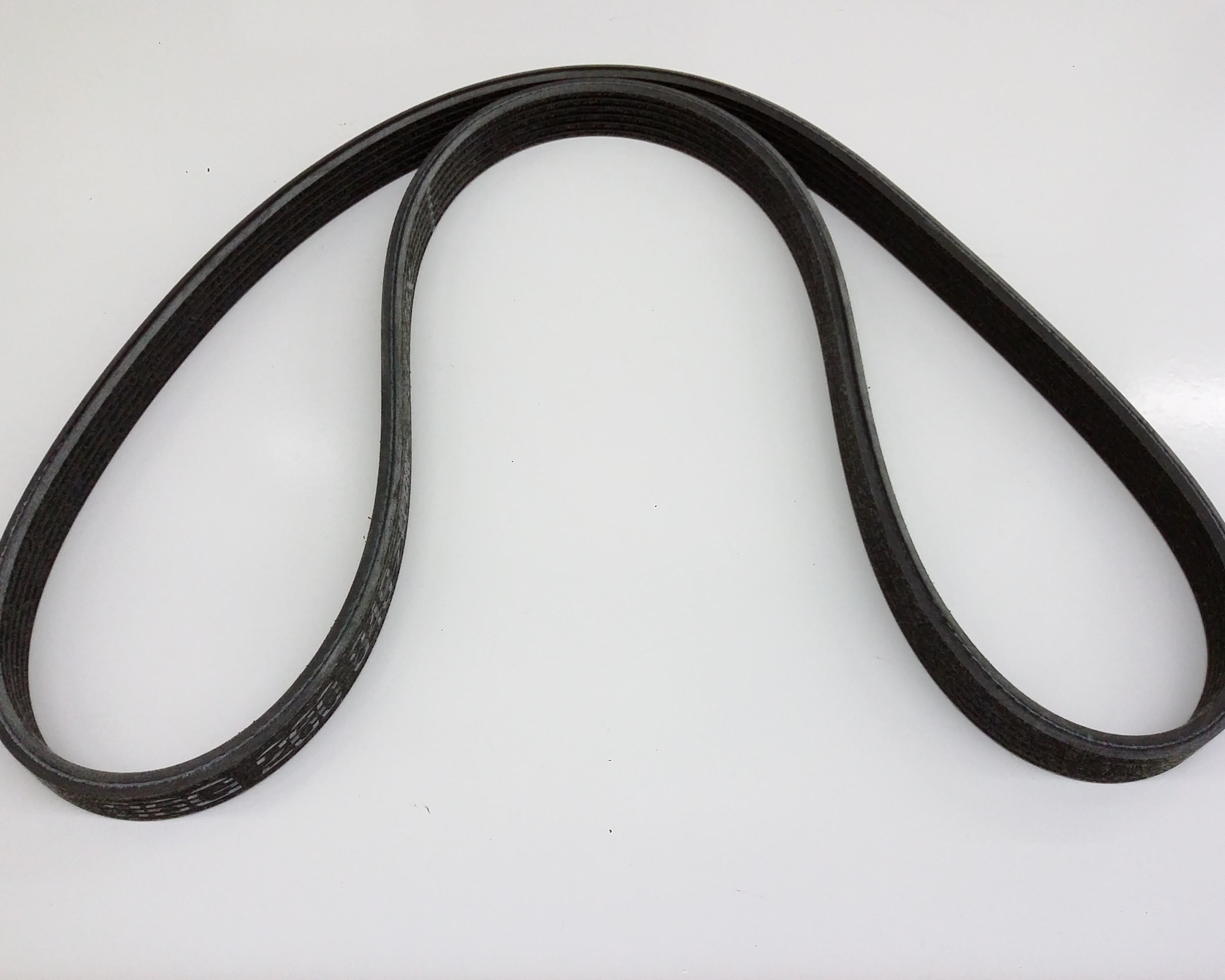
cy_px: 484
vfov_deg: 43.4
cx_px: 611
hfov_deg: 52.8
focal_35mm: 34
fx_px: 1233
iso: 160
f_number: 2.4
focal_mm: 3.4
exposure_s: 1/30
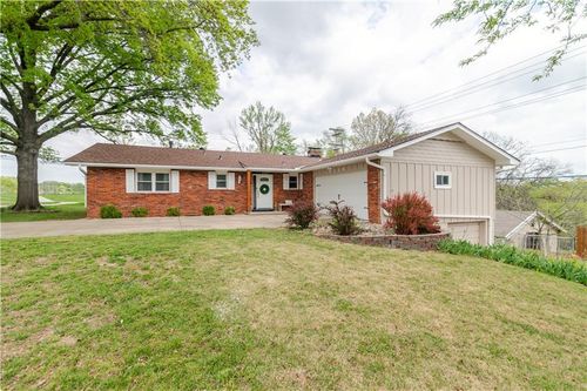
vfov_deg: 73.7
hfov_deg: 96.8
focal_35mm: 16
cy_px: 196
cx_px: 294
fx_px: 261
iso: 80
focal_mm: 16
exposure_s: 1/1250
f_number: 4
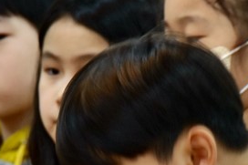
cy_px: 228
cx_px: 126
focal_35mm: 993
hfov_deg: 2.1
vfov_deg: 1.4
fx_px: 6836
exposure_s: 1/40
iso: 800
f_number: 6.3
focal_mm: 200
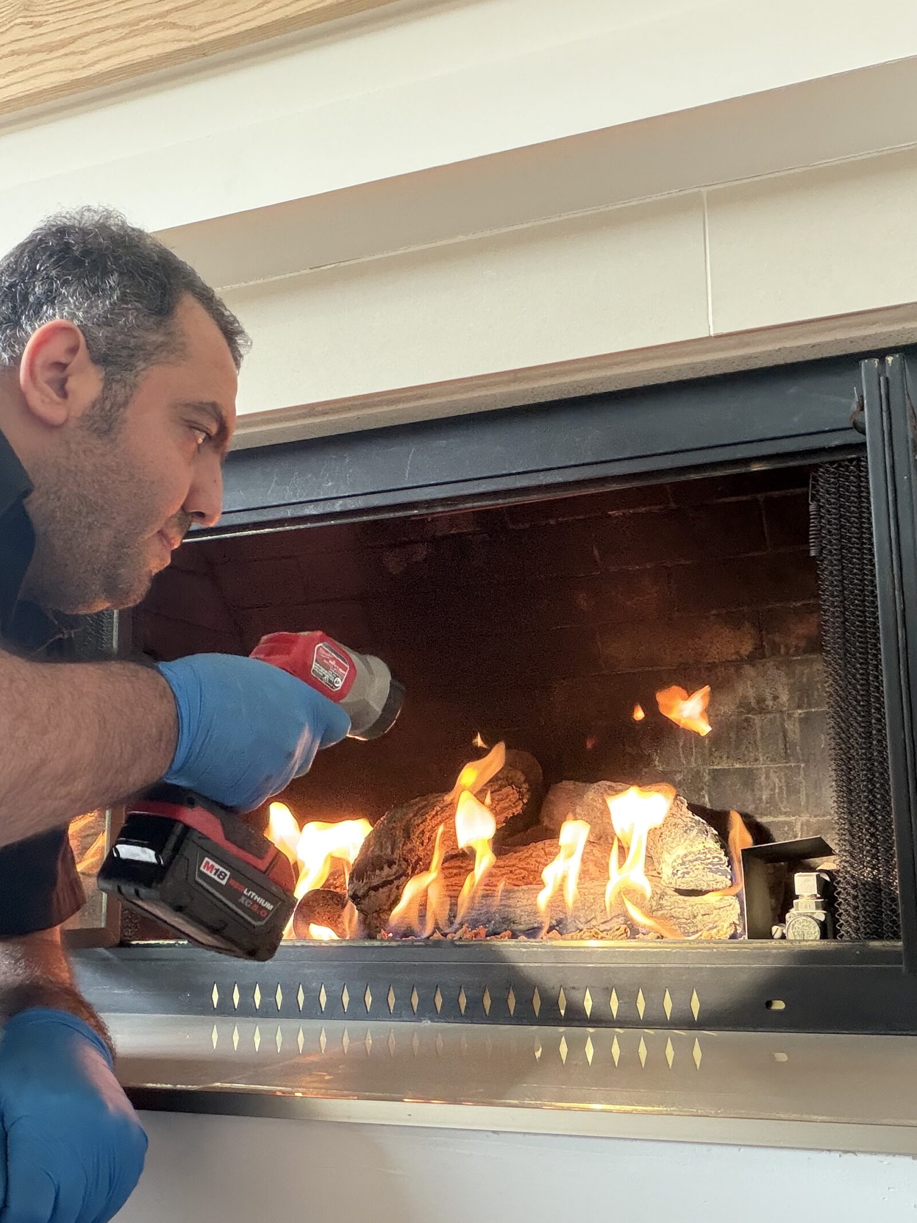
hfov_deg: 39.7
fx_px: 1271
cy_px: 686
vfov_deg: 51.2
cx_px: 458
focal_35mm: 36
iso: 400
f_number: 1.9
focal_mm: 2.71
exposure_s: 1/34
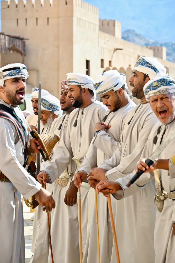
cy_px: 132
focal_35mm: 93
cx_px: 88
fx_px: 678
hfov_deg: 14.7
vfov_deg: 21.9
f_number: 6.3
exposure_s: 1/250
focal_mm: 93
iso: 140
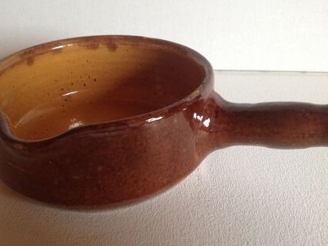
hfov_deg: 46.8
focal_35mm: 40
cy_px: 119
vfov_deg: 35.9
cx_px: 159
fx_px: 379
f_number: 2.4
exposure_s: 1/15
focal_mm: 4.28
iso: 125
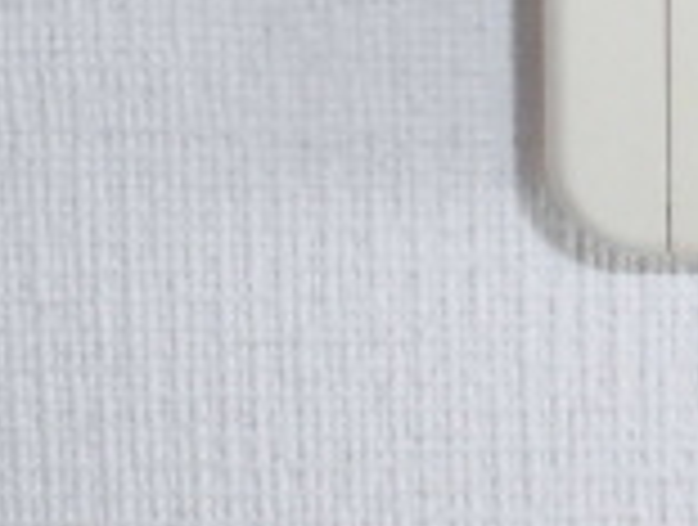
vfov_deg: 10.0
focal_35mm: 140
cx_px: 1265
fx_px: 2830
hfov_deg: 12.8
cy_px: -441
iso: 200
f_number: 4
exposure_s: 1/60
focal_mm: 6.1
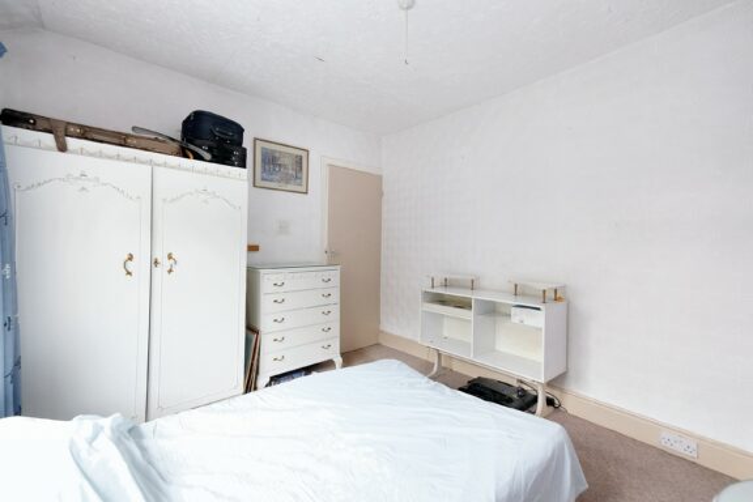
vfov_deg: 77.3
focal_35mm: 15
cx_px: 376
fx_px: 314
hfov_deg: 100.4
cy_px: 251
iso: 800
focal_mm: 10
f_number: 4
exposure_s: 1/17
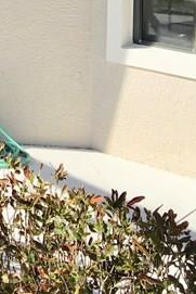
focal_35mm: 114
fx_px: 930
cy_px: -107
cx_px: -244
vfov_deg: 16.7
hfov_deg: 10.6
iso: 25
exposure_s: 1/974
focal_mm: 4.15
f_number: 2.2
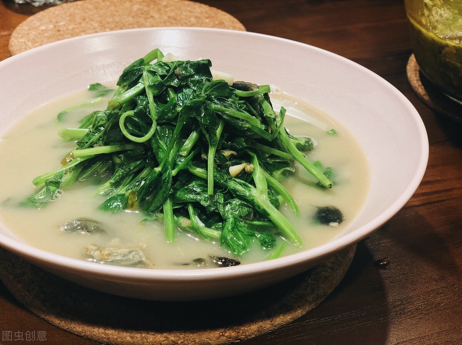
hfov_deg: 36.8
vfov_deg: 28.0
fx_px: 693
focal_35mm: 52
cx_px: 231
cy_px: 172
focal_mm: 6
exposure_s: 1/50
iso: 40
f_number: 2.4
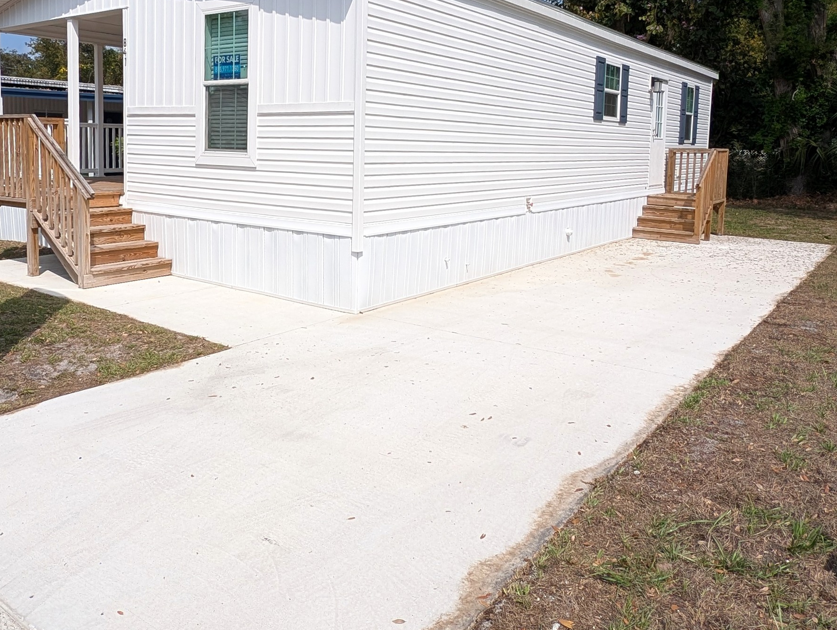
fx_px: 533
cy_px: 102
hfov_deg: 71.0
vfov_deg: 55.6
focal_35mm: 22
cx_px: 207
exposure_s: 1/2933
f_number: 1.95
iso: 46
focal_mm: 2.23
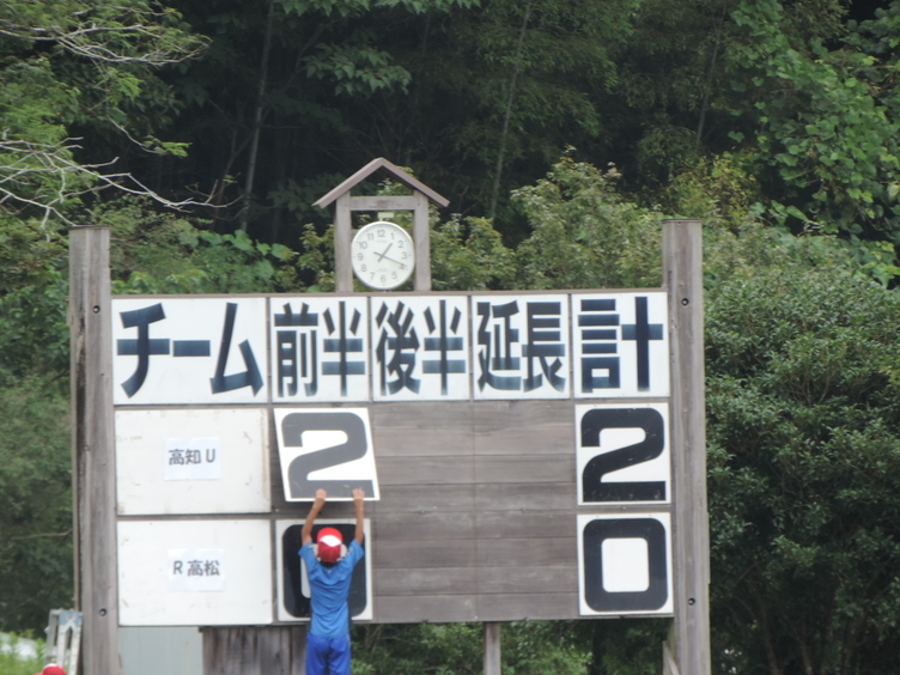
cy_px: 342
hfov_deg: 3.7
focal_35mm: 532
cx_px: 444
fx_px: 13832
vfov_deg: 2.8
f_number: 4.9
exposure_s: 1/250
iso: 140
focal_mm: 89.1
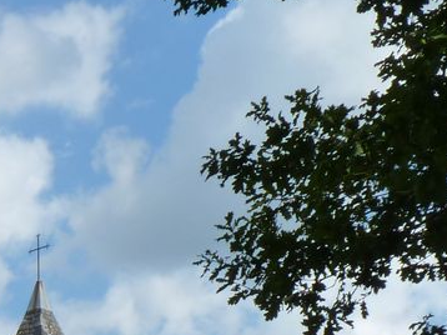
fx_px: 2232
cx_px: -253
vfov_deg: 8.2
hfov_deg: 10.9
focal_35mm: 173
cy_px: 629
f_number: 5.6
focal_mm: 7.6
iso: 125
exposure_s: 1/400
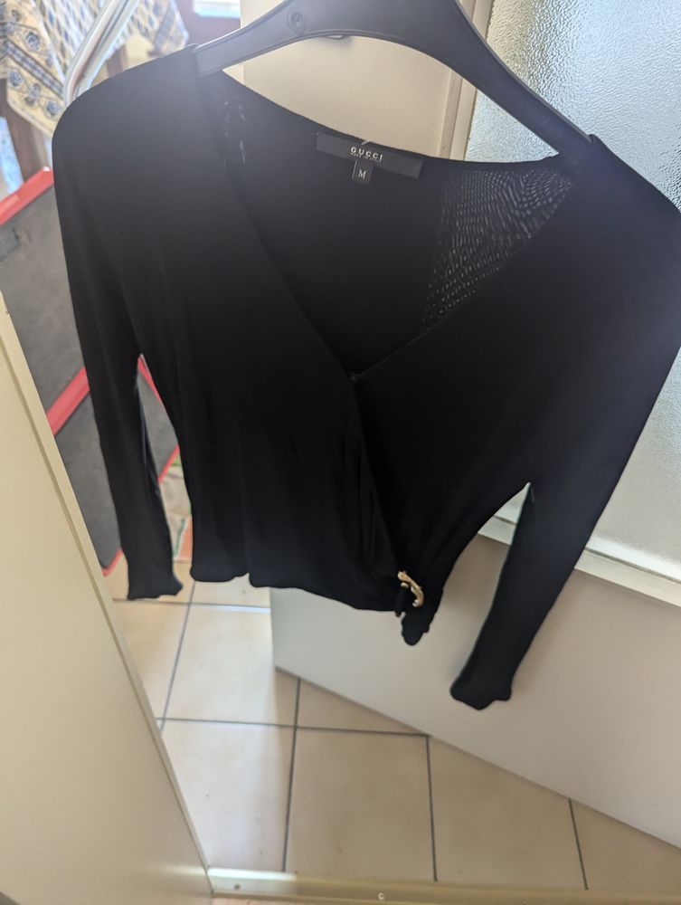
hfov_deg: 56.9
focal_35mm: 24
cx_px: 340
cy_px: 452
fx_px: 628
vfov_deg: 71.5
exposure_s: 1/77.3
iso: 356
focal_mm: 6.81
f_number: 1.85
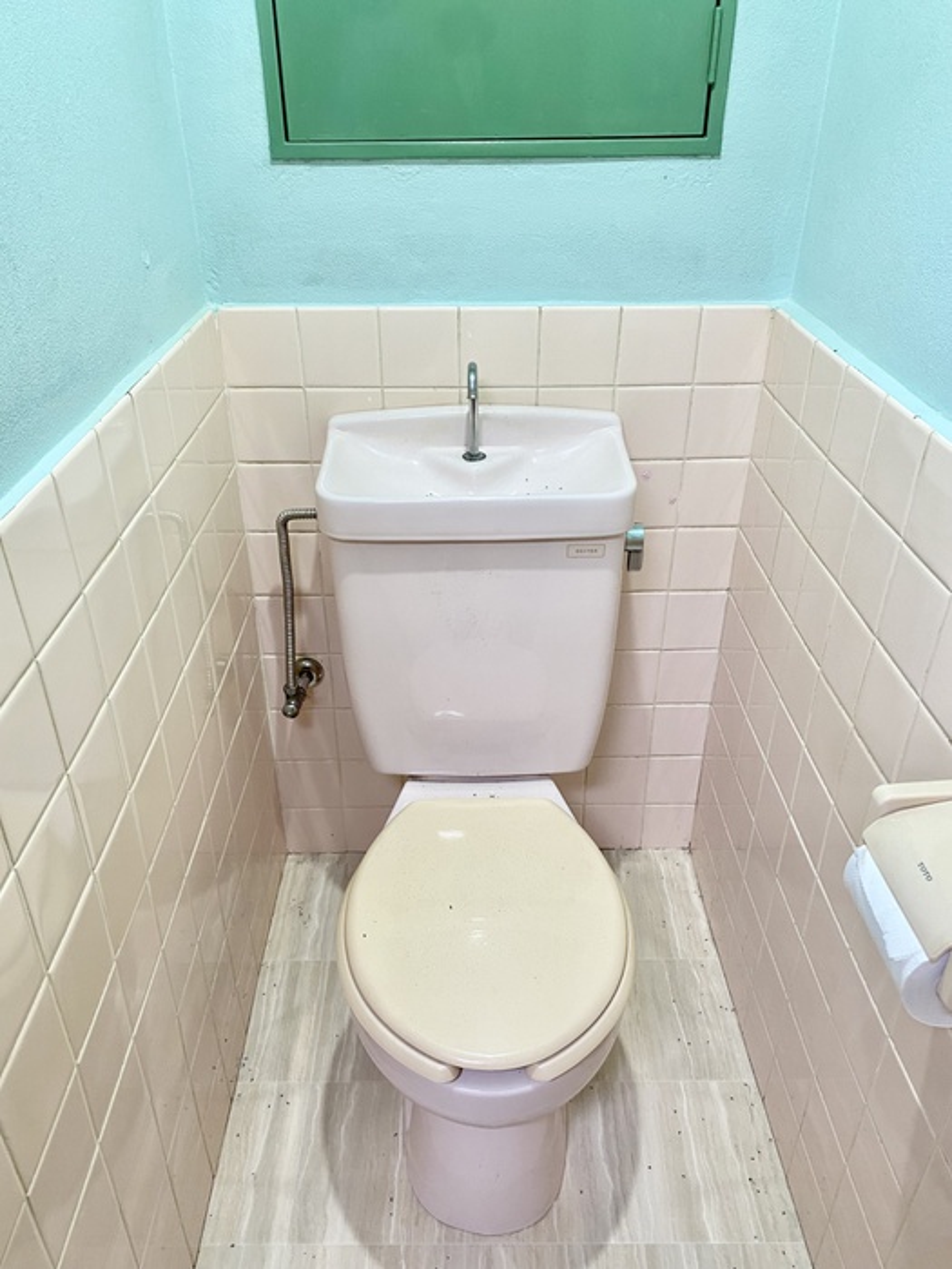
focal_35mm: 26
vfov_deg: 67.3
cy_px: 634
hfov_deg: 53.1
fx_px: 953
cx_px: 476
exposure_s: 1/50
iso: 125
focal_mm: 4.25
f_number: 1.8
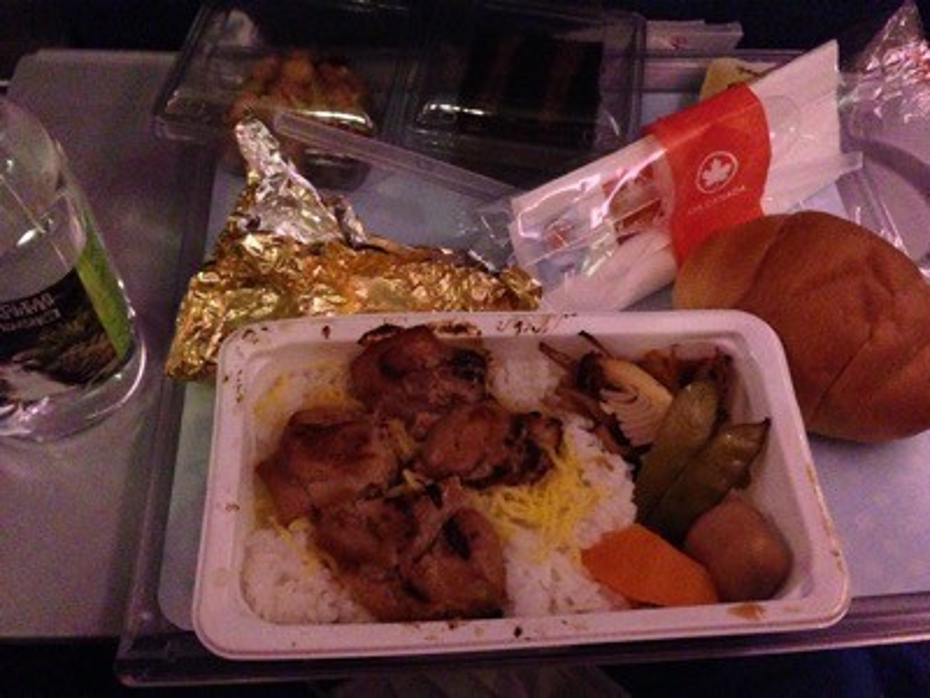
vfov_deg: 42.9
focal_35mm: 33
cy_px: 349
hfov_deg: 55.4
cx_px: 465
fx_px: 887
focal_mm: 4.13
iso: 2000
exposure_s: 1/15
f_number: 2.4
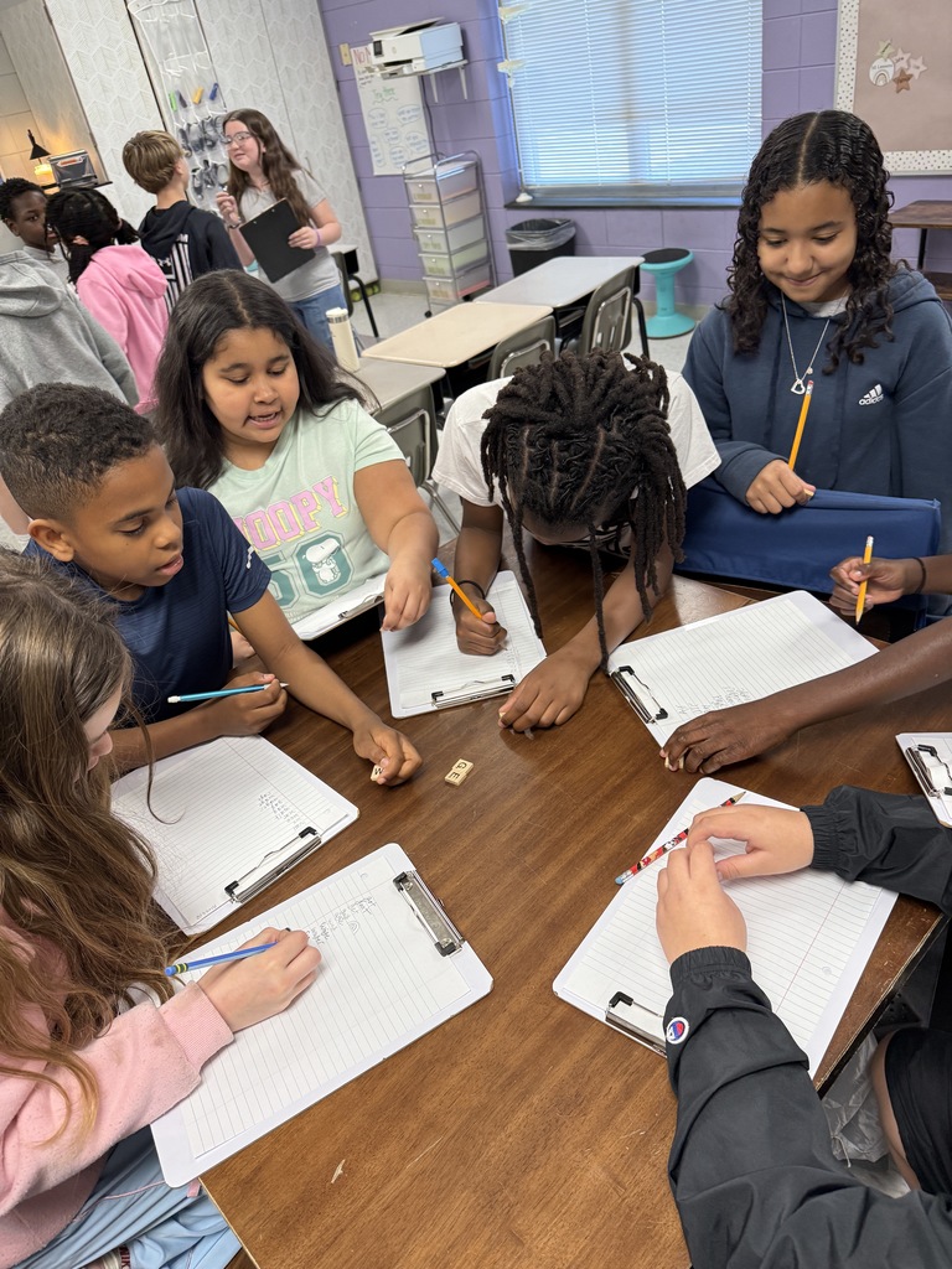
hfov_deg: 56.8
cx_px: 476
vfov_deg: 71.6
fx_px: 880
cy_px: 634
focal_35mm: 24
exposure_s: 1/60
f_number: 1.78
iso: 200
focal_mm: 6.76
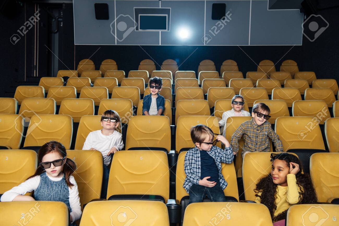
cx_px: 170
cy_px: 113
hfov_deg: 48.5
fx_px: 377
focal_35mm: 40
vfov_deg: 33.4
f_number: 5.6
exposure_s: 1/200
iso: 100
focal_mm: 40
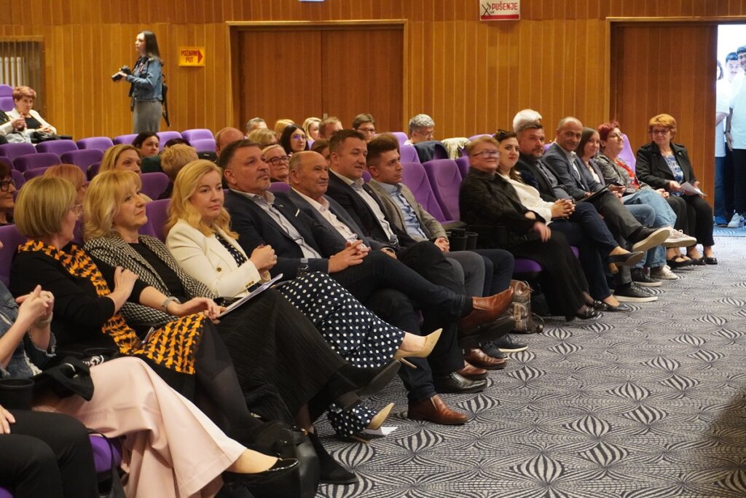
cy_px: 249
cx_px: 373
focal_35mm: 75
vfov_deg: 18.2
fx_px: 1554
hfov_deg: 27.0
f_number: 5.6
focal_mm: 50
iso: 4000
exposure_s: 1/25
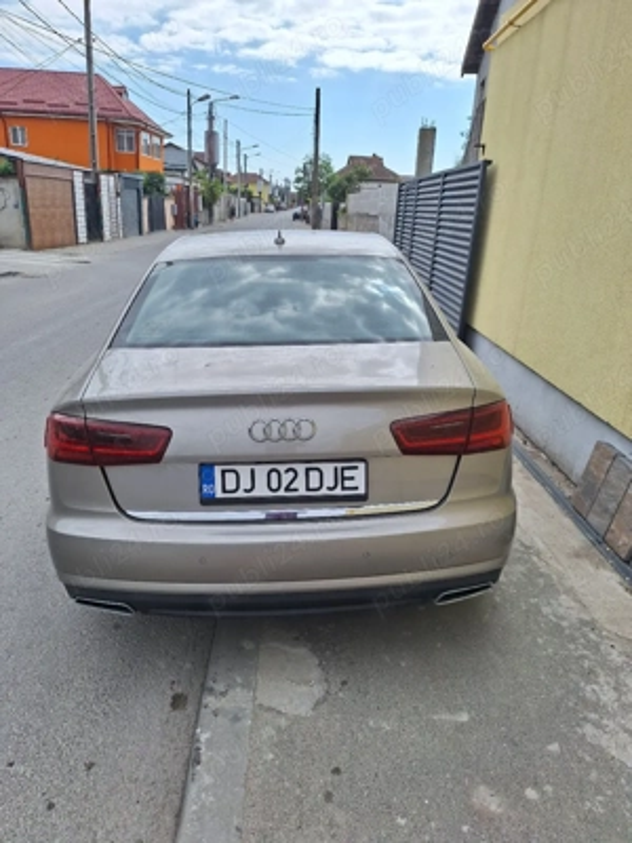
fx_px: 560
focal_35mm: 23
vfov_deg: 73.9
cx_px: 316
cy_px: 422
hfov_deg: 58.9
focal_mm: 5.54
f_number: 1.8
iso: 40
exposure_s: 1/3333
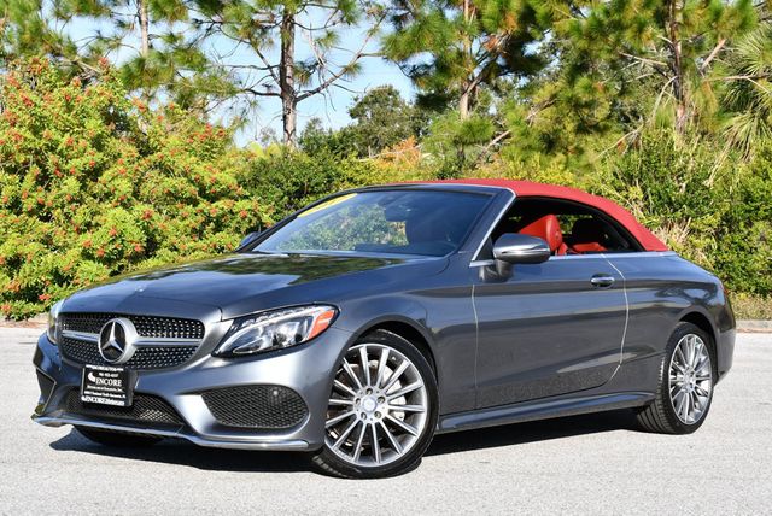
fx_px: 1460
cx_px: 386
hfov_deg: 29.6
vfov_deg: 20.1
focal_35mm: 68
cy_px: 258
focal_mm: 34
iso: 125
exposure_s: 1/250
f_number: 8
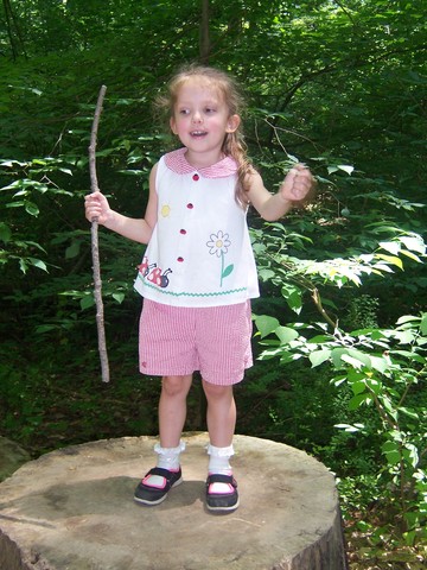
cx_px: 214
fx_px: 806
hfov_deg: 29.7
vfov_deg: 38.9
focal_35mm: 49
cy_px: 285
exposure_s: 1/60
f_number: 3.4
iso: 140
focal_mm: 8.2
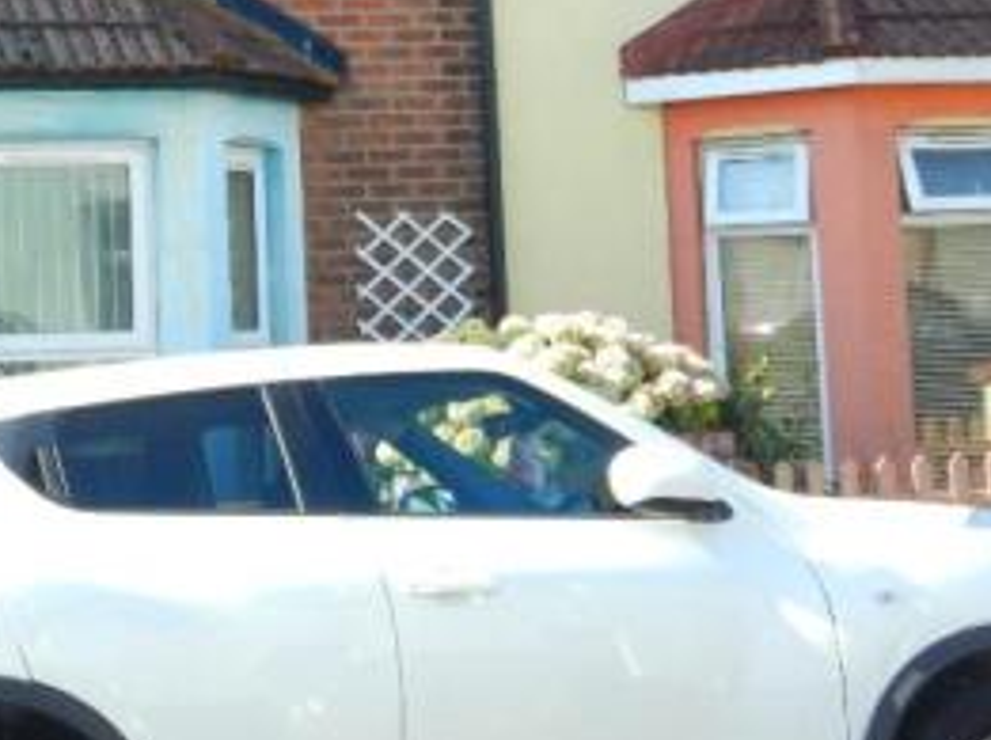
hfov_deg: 21.9
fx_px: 2430
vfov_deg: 17.1
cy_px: 78
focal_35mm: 85
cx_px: -74
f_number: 4
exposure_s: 1/250
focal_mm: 6.9
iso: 160
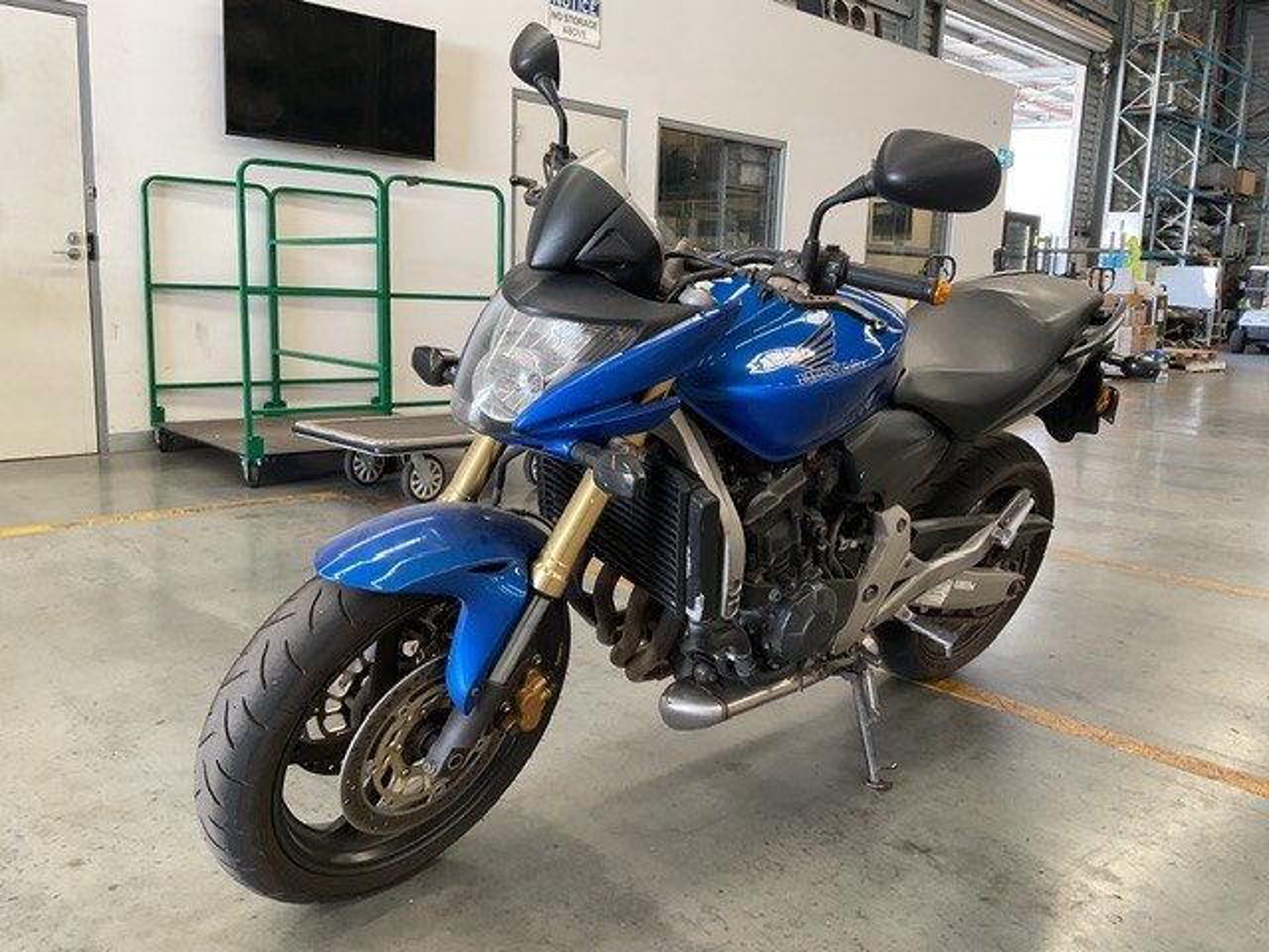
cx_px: 634
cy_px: 476
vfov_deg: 48.2
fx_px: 1063
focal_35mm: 29
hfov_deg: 61.7
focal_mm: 3
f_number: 1.8
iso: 64
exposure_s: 1/60
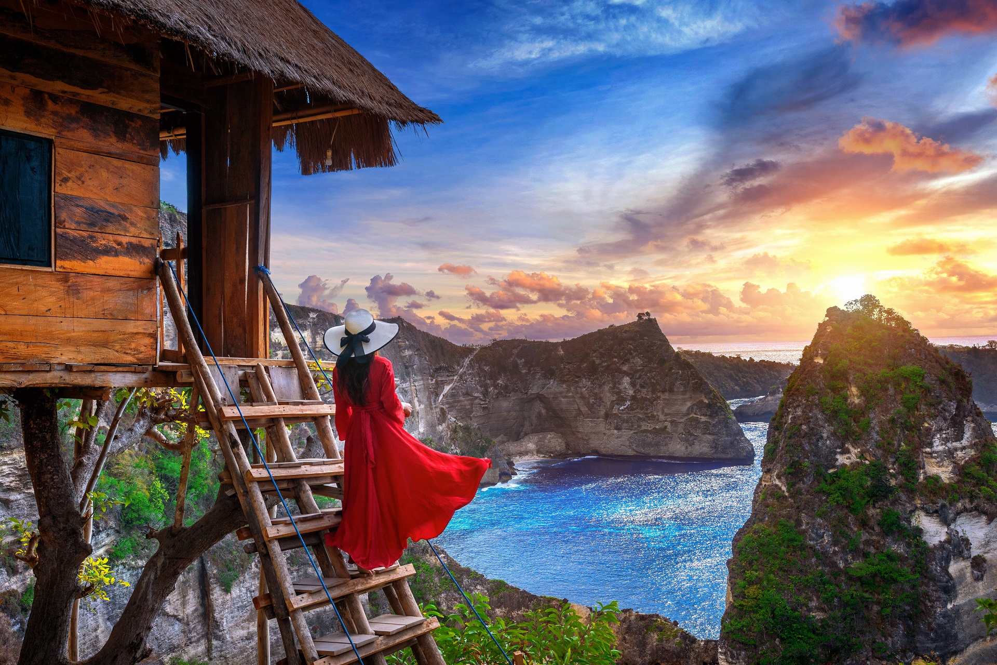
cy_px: 332
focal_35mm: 30
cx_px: 498
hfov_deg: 61.9
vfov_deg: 43.6
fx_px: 831
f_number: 8
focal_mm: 30
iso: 100
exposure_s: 1/400
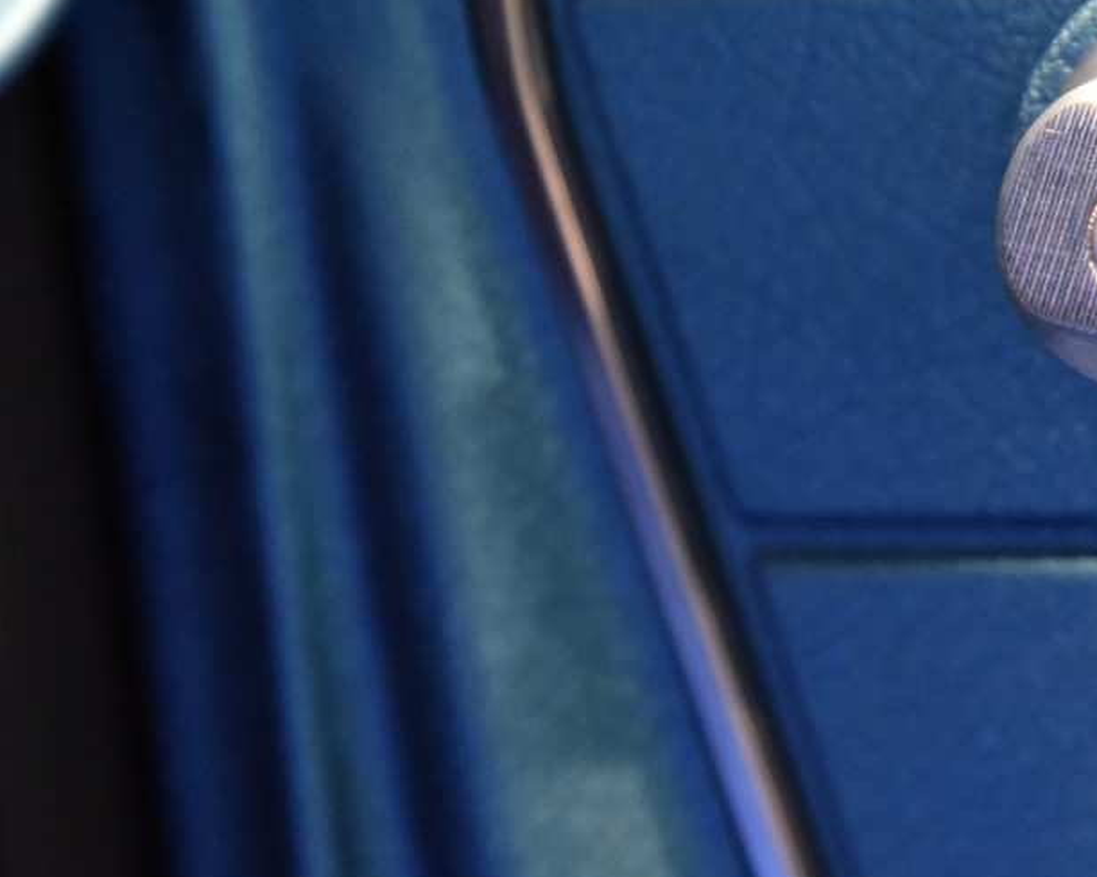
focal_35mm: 220
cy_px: 406
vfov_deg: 7.0
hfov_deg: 8.7
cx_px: 1145
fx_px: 7139
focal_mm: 70
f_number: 4
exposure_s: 1/80
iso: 2800
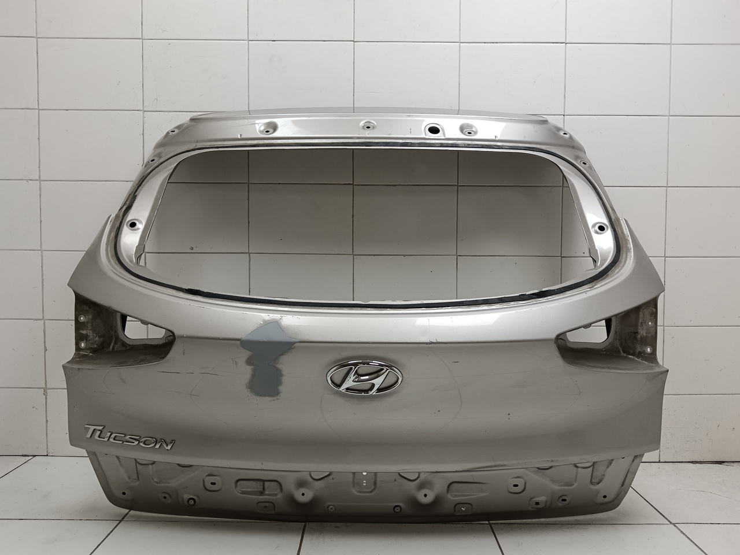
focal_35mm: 27
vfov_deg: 51.4
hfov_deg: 65.3
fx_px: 577
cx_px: 370
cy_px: 278
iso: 348
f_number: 1.9
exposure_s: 1/100
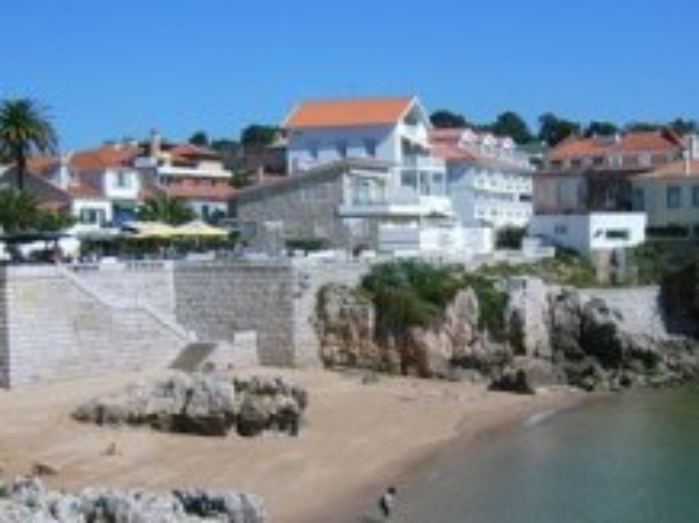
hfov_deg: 26.9
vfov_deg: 20.2
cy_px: 391
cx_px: 459
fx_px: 1452
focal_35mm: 72
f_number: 5.8
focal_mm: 5.95
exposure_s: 1/706
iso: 50
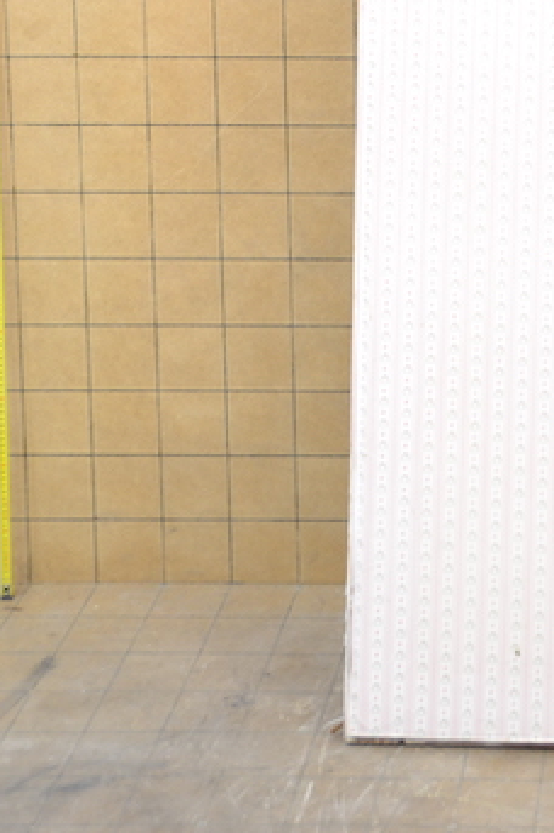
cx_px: 633
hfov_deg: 15.7
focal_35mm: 84
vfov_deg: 22.6
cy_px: -119
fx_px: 1943
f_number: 3.8
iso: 400
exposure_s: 1/10
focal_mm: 24
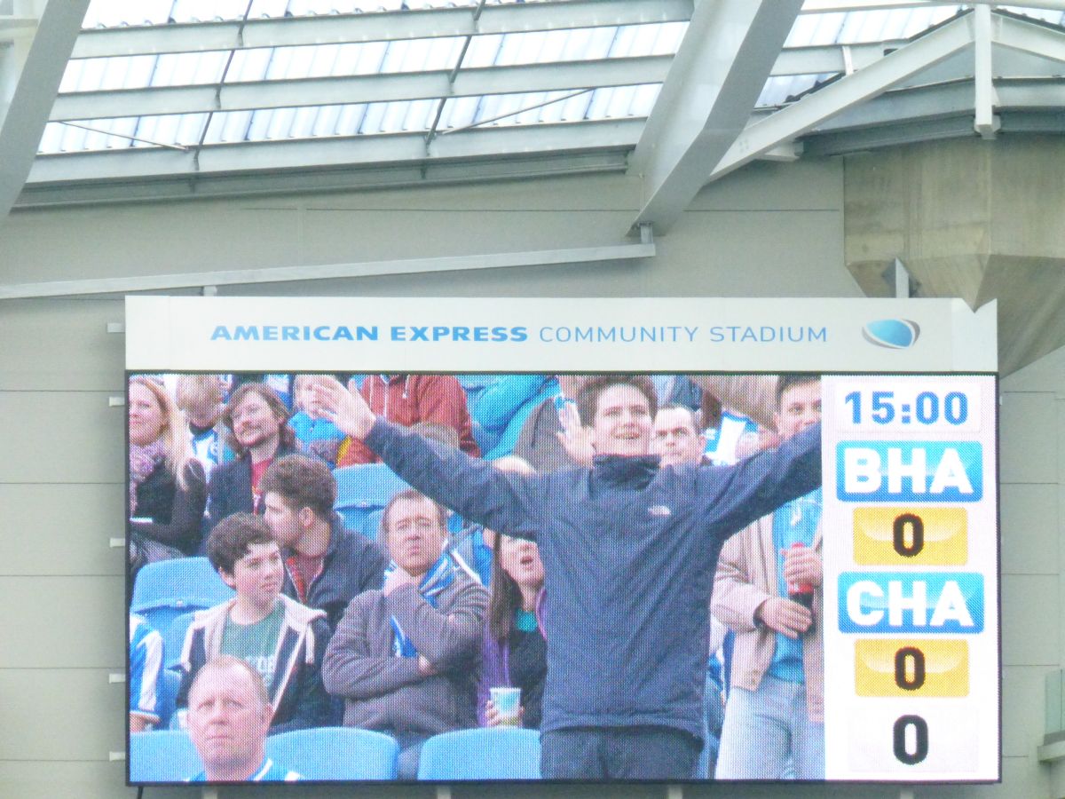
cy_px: 400
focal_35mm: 480
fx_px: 14768
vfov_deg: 3.1
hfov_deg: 4.1
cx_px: 532
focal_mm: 86
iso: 1600
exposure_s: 1/1600
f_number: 6.4
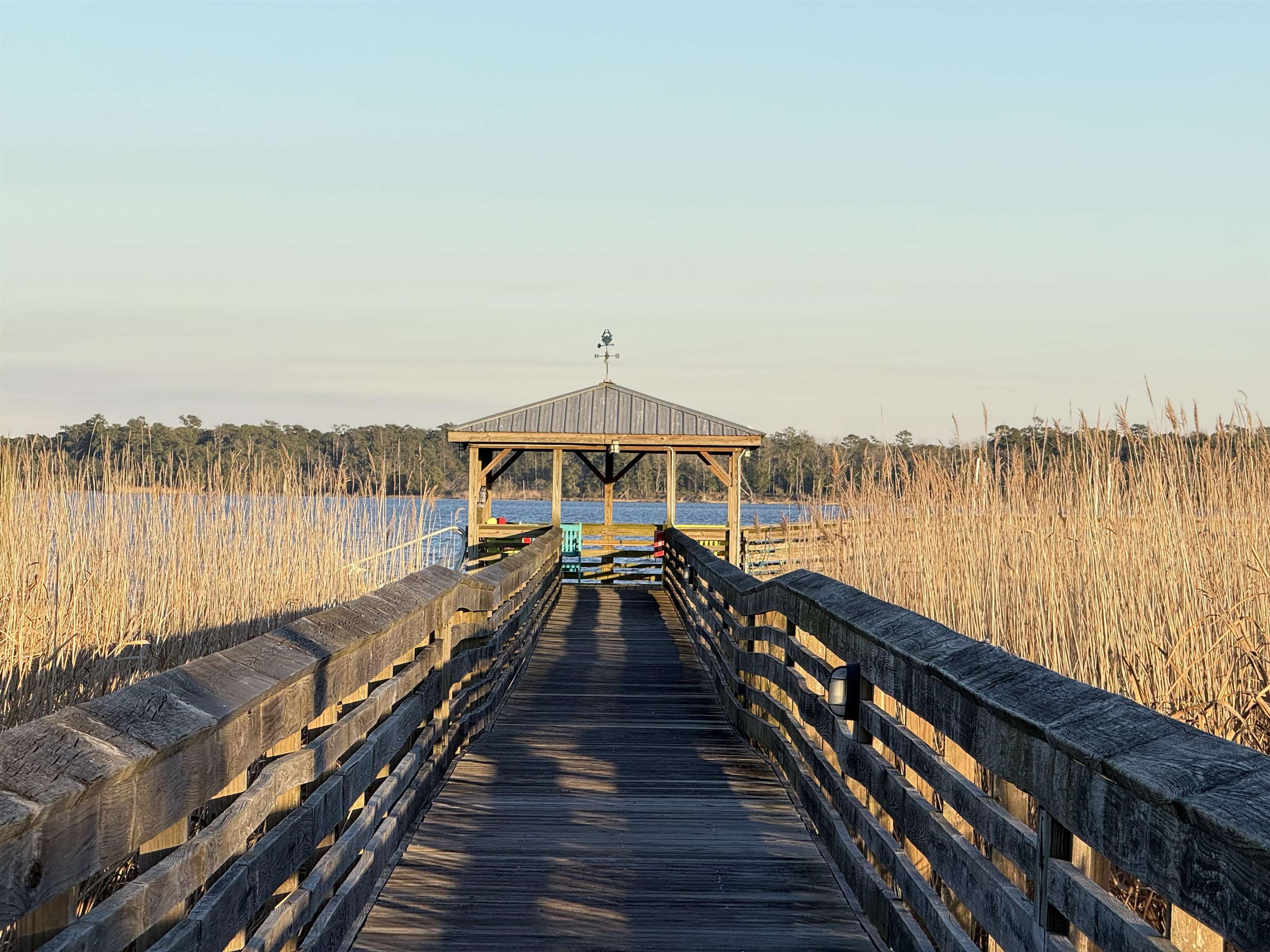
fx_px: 4403
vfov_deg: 12.3
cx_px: 635
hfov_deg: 16.4
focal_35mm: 120
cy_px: 476
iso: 50
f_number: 2.8
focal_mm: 15.66
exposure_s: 1/655
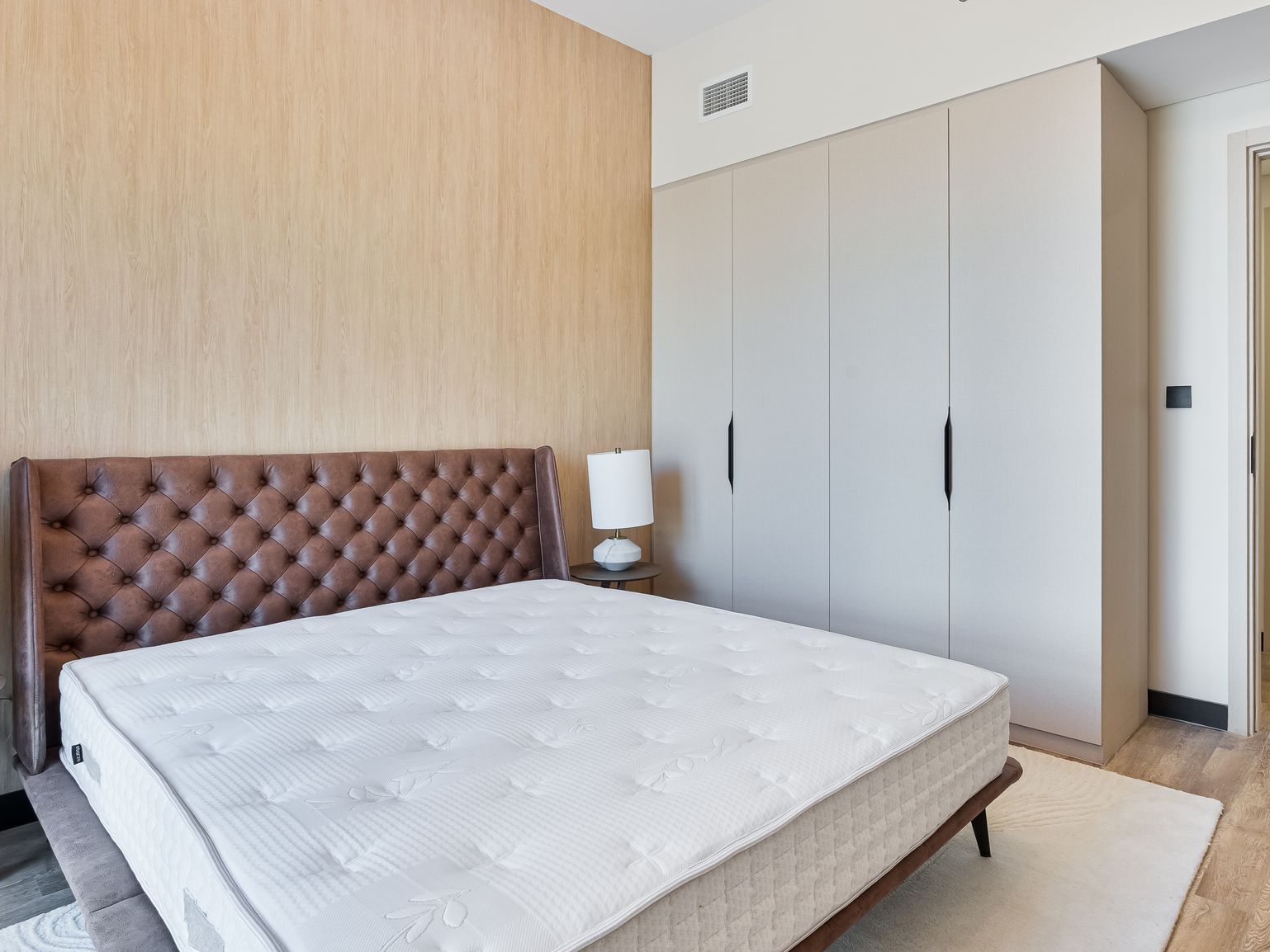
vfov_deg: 71.6
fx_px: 660
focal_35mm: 18
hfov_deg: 87.5
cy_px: 488
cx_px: 694
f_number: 10
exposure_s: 1.3
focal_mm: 16
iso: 100
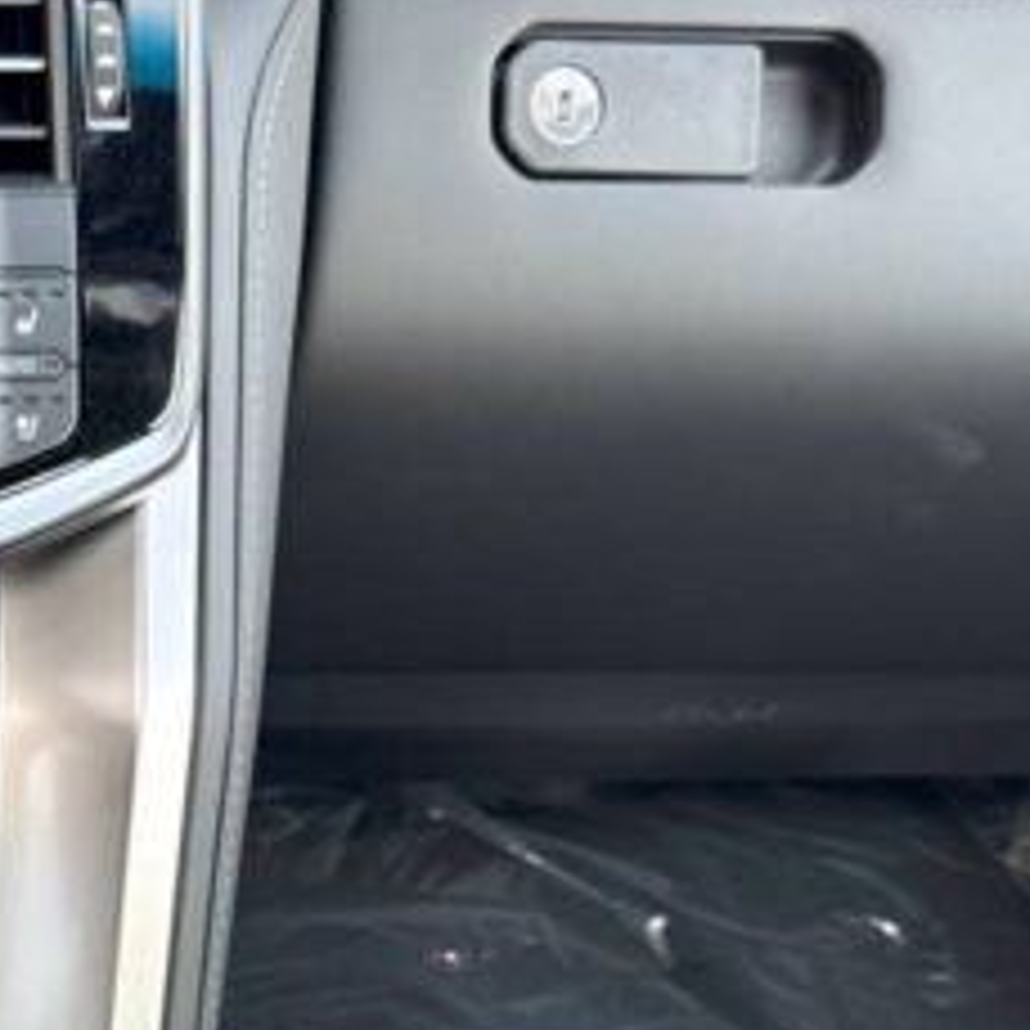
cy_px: 1147
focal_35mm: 74
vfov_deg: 22.0
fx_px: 2491
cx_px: -337
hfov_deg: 21.0
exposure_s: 1/121
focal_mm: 6.76
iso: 125
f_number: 1.78
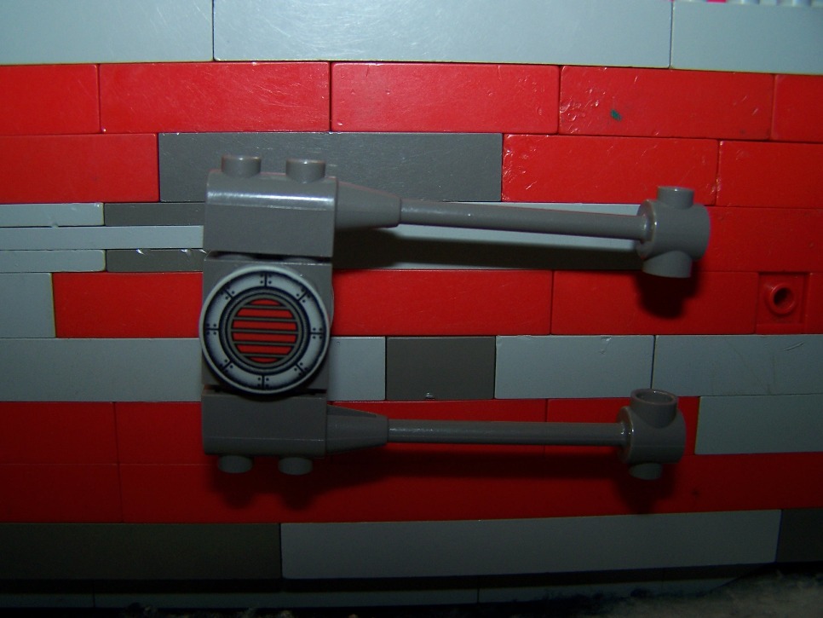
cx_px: 412
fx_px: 904
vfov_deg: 37.7
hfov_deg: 49.0
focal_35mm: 38
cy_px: 309
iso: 80
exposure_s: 1/60
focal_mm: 6.3
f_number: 2.8
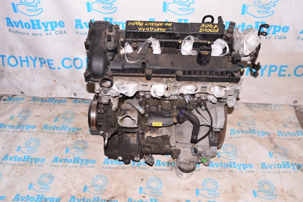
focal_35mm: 36
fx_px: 303
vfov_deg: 36.8
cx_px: 152
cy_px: 101
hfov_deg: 53.2
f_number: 8
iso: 1600
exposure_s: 1/200
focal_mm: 24
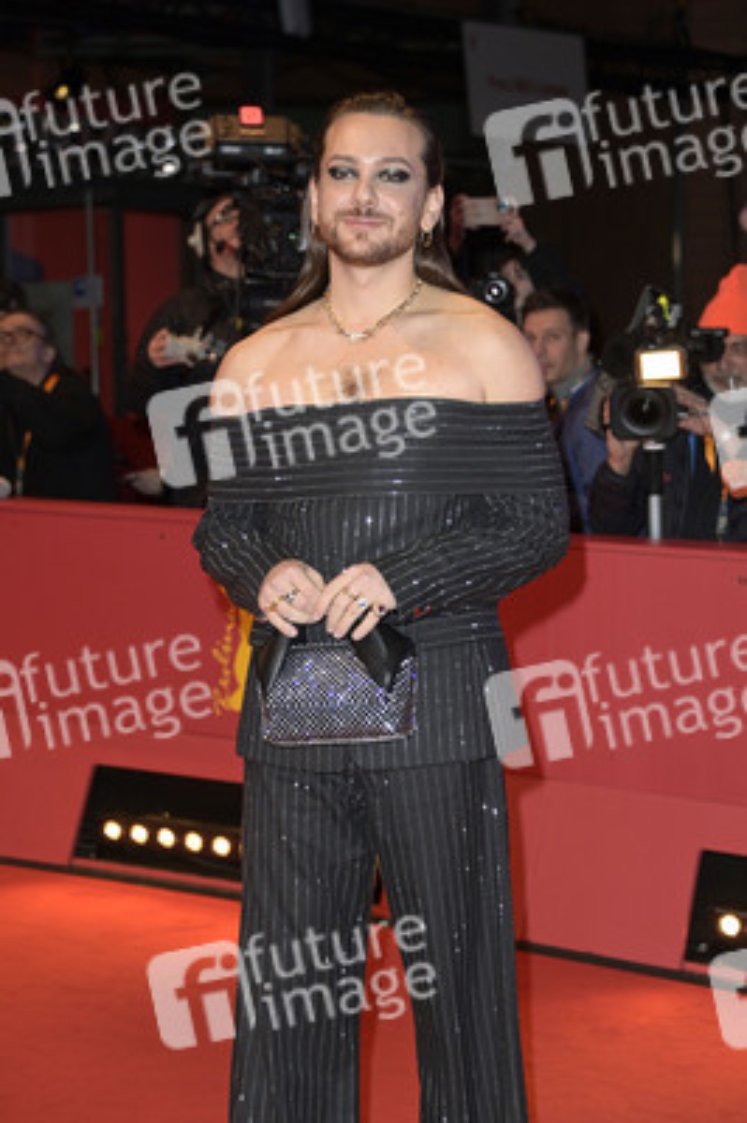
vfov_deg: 22.6
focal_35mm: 90
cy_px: 562
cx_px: 374
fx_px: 2806
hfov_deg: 15.2
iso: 800
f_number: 5.3
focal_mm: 90
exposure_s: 1/250
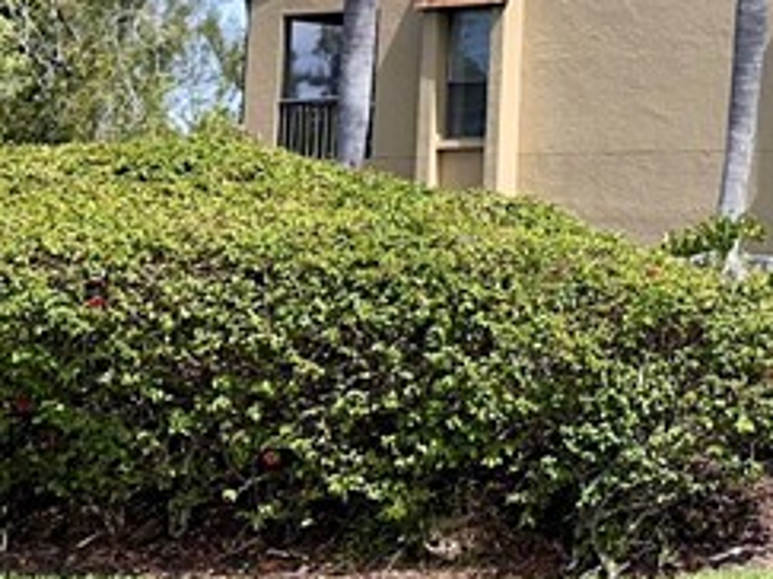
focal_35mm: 101
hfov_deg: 18.4
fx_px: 2254
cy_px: -153
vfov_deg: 14.1
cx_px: 935
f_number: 1.78
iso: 64
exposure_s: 1/4762
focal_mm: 6.86
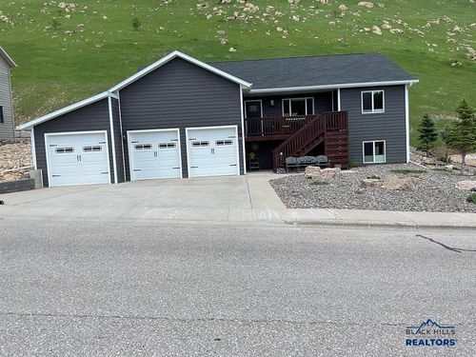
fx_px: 399
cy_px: 178
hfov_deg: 61.7
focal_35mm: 29
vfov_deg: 48.2
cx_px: 238
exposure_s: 1/855
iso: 16
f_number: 1.8
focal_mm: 3
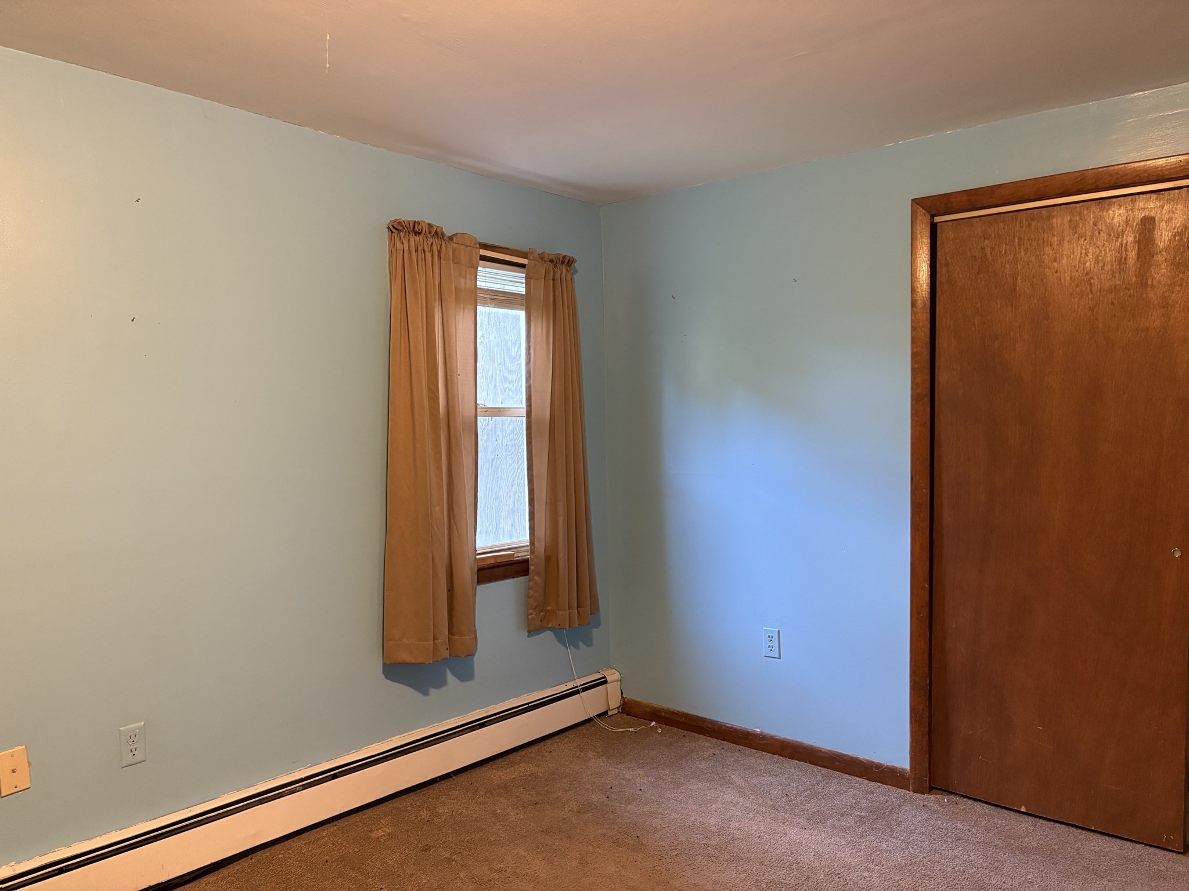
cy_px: 446
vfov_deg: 53.1
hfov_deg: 67.3
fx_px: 893
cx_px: 594
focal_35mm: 26
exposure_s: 1/40
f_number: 1.6
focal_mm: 5.96
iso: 320
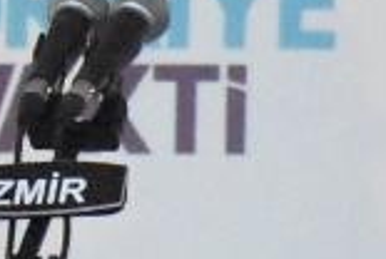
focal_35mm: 1981
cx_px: -359
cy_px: -142
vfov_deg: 0.7
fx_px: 21281
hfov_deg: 1.0
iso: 22800
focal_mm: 200
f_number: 6.3
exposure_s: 1/60
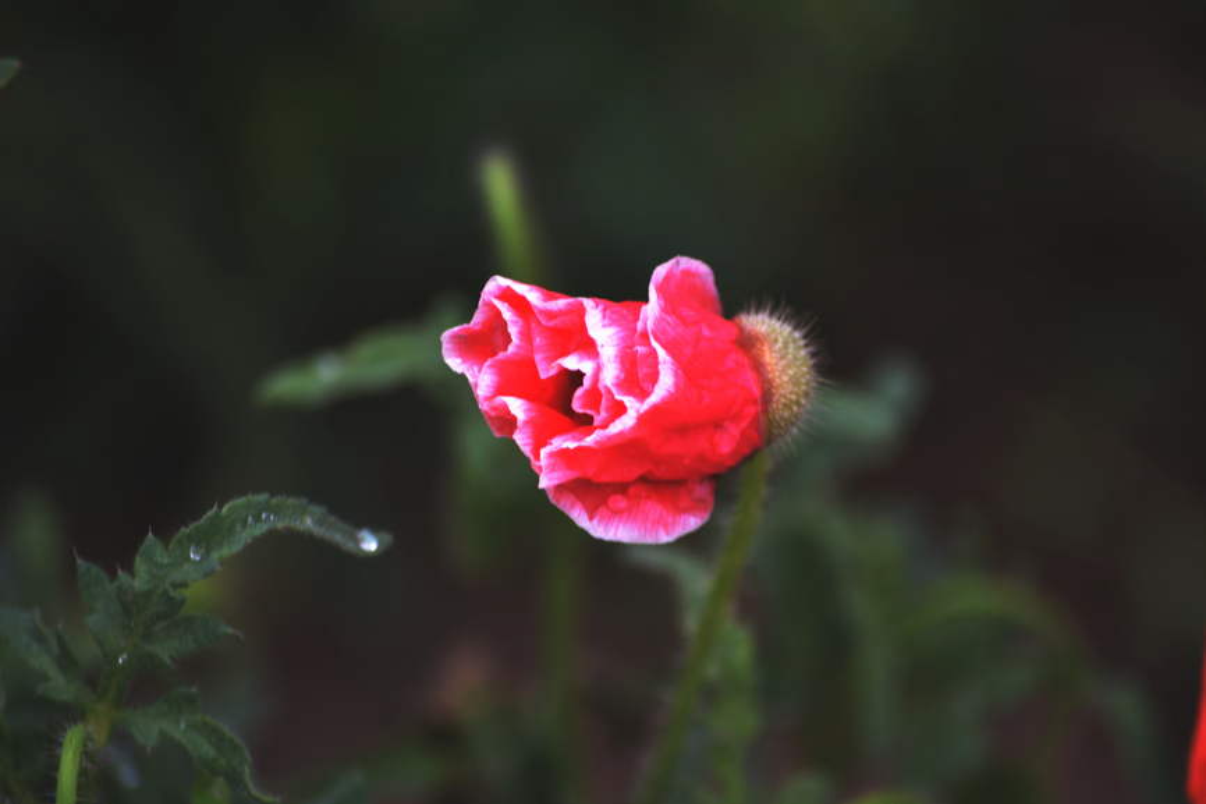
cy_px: 402
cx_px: 603
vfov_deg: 4.6
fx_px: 10047
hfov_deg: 6.9
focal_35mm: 300
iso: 100
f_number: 5.6
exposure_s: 1/40
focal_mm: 200
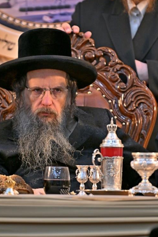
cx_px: 65
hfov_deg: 3.3
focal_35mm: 414
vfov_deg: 5.0
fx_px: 2724
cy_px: 110
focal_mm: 200
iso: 400
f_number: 2.8
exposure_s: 1/250
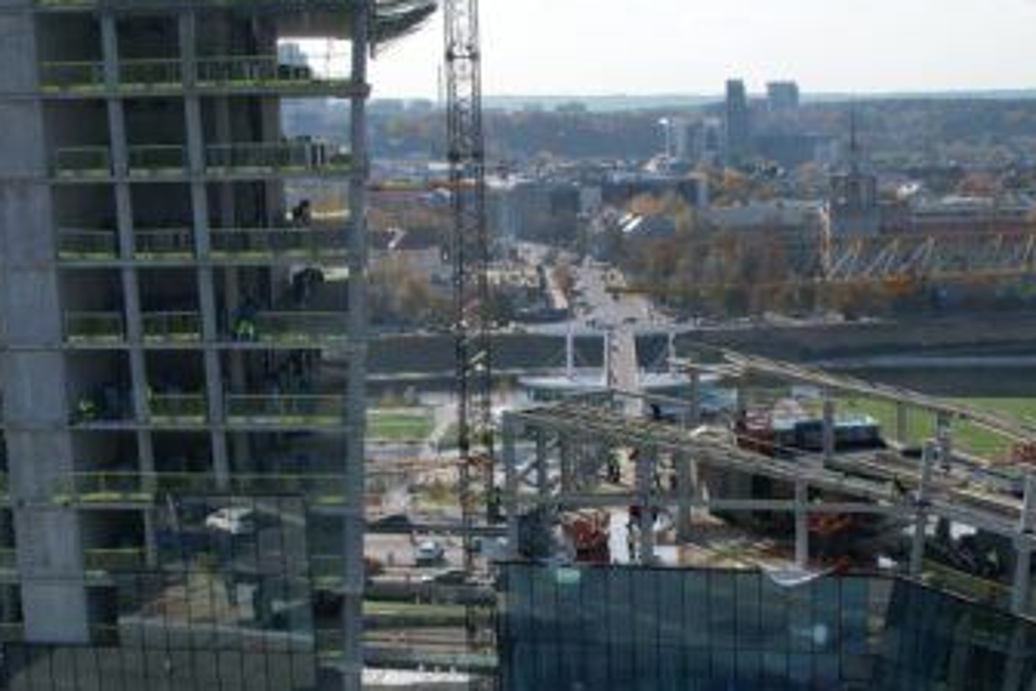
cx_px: 626
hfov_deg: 30.0
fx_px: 1928
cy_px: 523
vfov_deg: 20.1
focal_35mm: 67
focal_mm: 8.38
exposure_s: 1/2500
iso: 100
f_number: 2.8
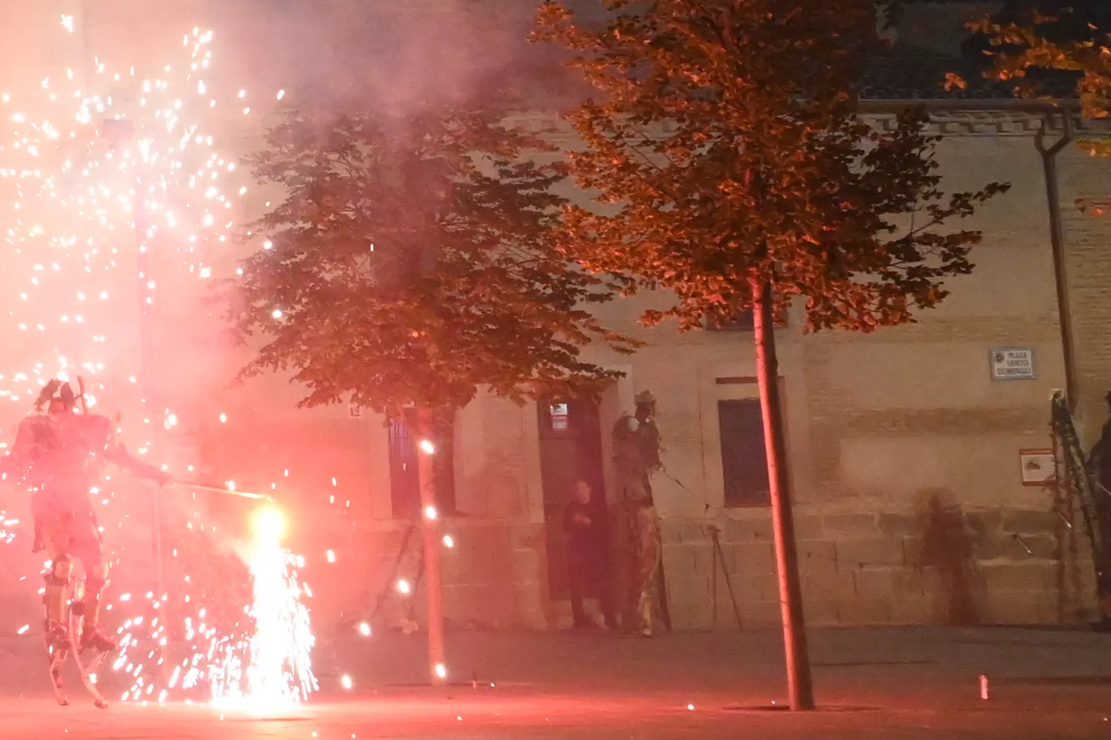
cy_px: 161
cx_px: -204
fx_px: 2561
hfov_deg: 22.6
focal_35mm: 83
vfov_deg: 16.3
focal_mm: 16
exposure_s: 1/80
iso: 3200
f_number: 4.5
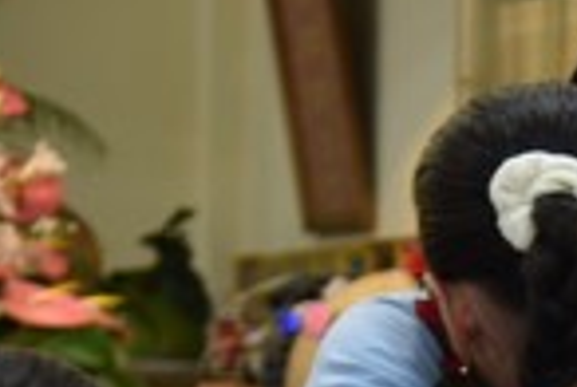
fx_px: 4706
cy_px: 656
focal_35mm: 293
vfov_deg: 4.7
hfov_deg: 6.8
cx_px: 1130
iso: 900
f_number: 4
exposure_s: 1/125
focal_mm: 66
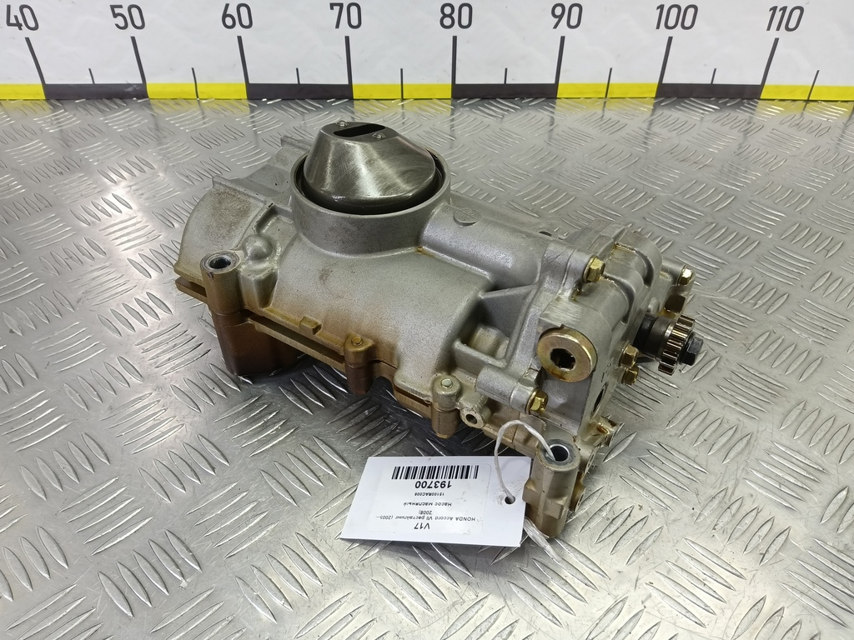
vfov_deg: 58.9
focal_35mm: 23
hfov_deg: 73.9
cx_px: 427
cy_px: 320
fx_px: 567
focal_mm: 4.11
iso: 125
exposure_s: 1/50
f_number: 1.6
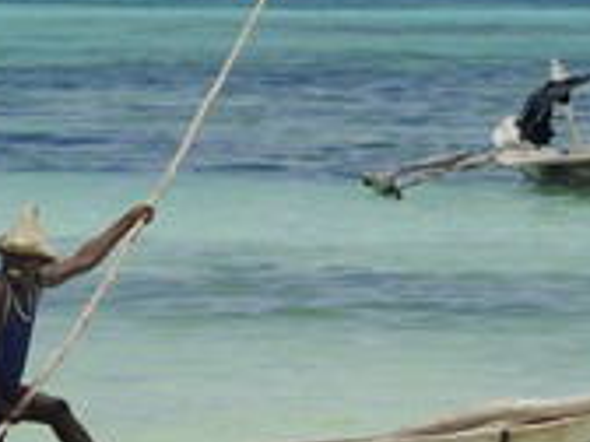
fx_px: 8181
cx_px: 351
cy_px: 270
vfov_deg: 3.1
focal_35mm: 480
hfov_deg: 4.1
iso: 200
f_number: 10
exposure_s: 1/400
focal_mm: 200
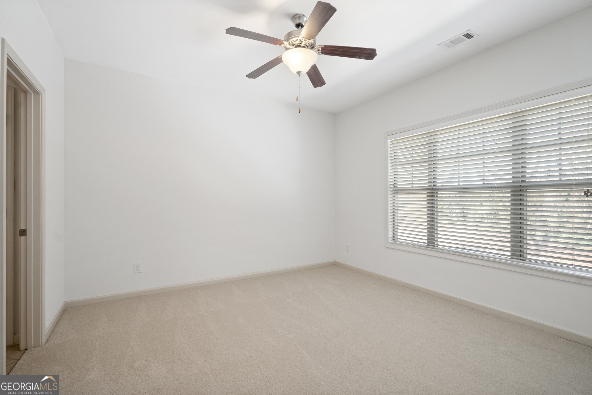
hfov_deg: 96.7
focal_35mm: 16
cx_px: 296
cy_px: 198
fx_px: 263
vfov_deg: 73.8
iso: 1250
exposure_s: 1/15
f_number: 6.3
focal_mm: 16
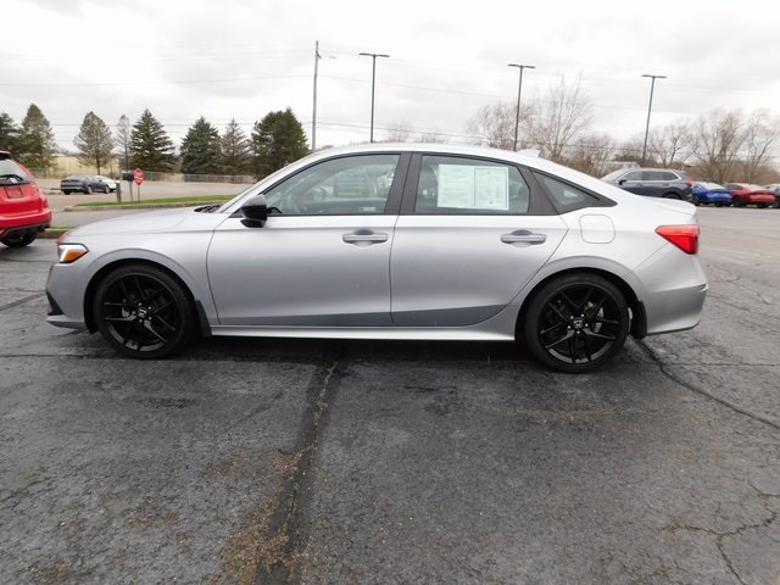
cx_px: 390
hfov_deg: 71.6
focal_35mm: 24
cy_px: 292
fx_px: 541
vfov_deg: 56.8
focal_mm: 4.1
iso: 125
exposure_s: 1/60
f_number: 3
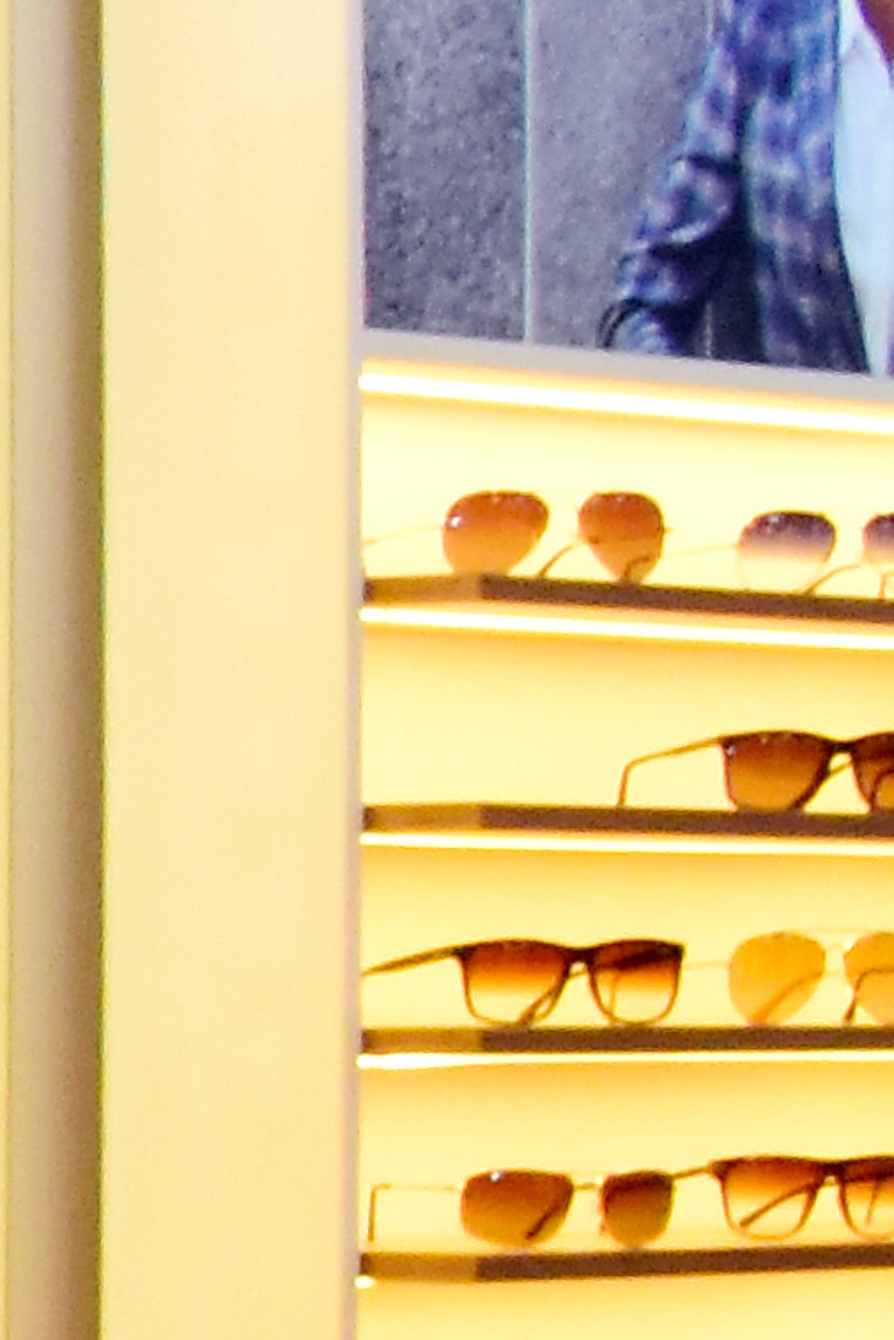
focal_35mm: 214
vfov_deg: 9.5
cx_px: -3240
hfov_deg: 5.3
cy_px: 1506
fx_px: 7967
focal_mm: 18
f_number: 9
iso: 1250
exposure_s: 1/125
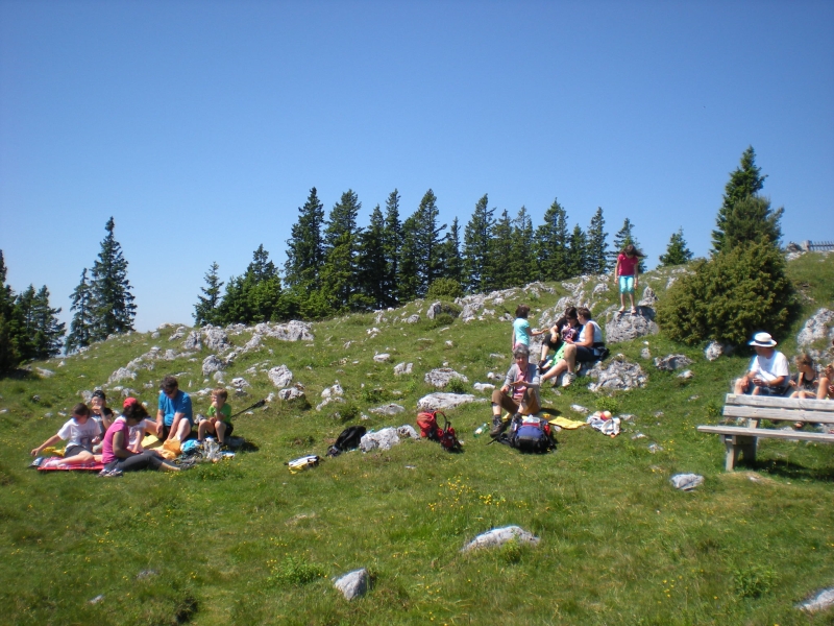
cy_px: 313
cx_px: 417
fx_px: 916
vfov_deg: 37.7
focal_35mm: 38
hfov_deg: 49.0
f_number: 4.6
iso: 64
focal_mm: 6.3
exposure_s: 1/417
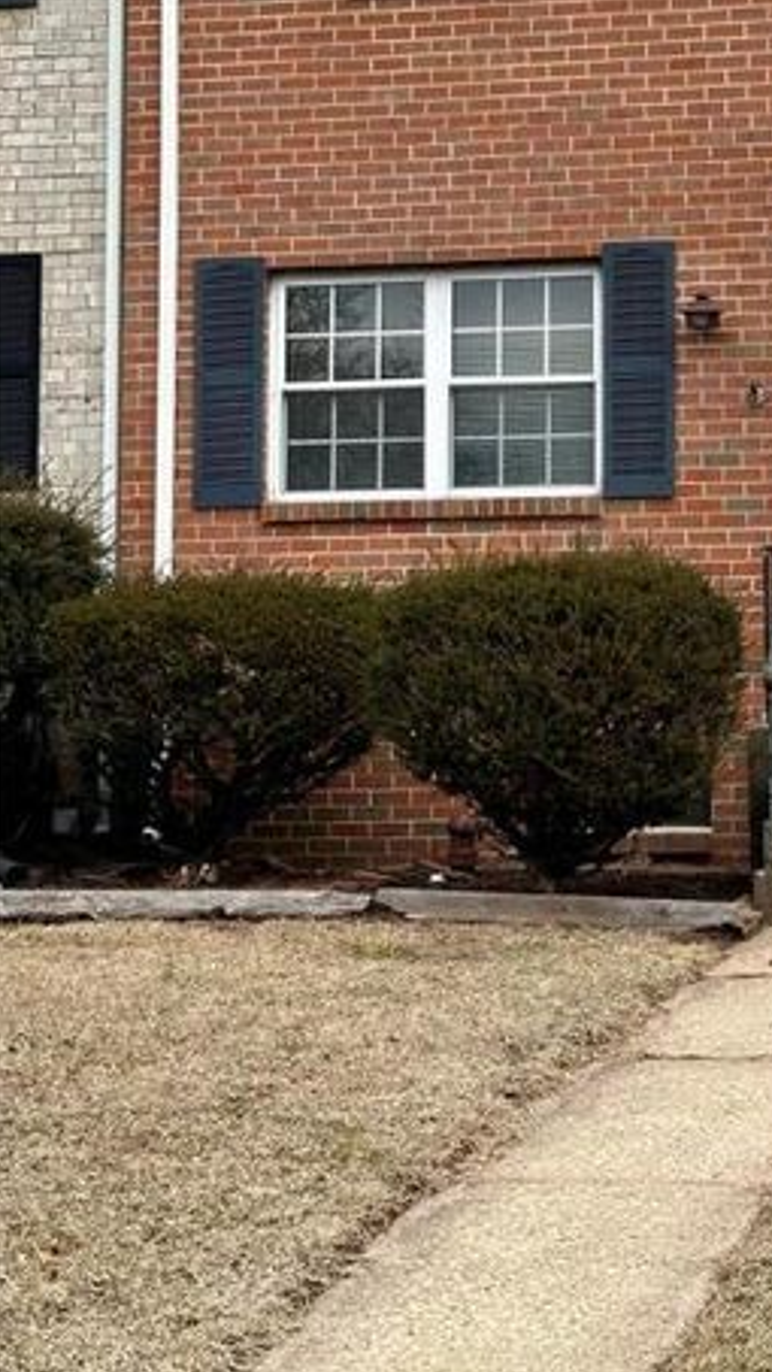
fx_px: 2801
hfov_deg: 15.4
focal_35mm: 77
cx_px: 751
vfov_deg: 27.2
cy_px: 371
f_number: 1.78
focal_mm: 6.86
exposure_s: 1/836
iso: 64
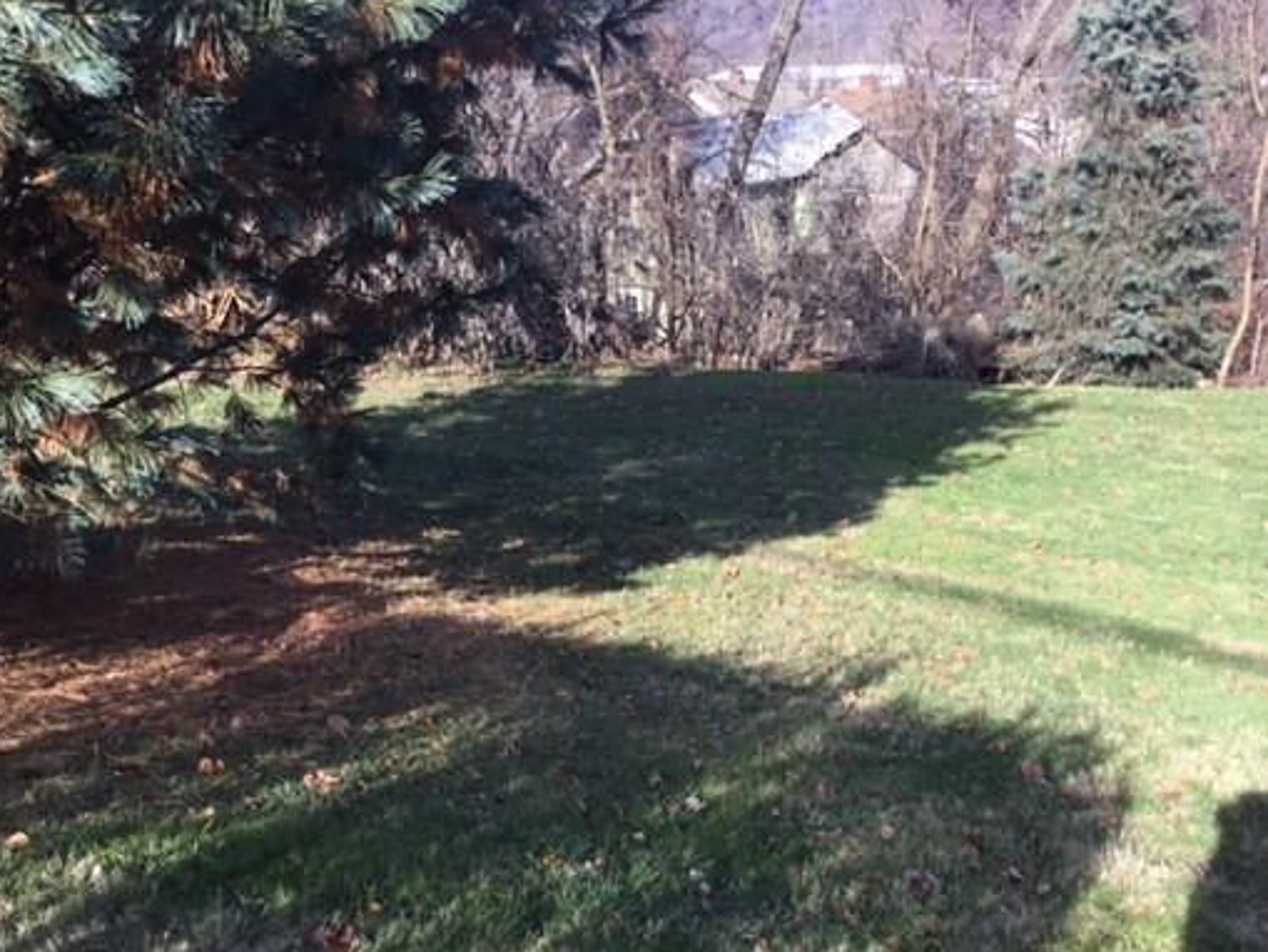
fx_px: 1429
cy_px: 556
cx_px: 623
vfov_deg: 36.7
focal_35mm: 39
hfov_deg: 47.9
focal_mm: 3.3
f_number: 2.4
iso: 25
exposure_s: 1/413
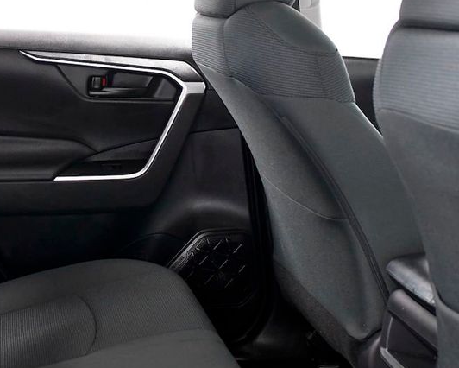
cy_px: 107
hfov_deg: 28.3
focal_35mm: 65
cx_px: 72
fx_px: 883
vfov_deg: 23.3
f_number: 3.5
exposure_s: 1/80
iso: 2500
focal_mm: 24
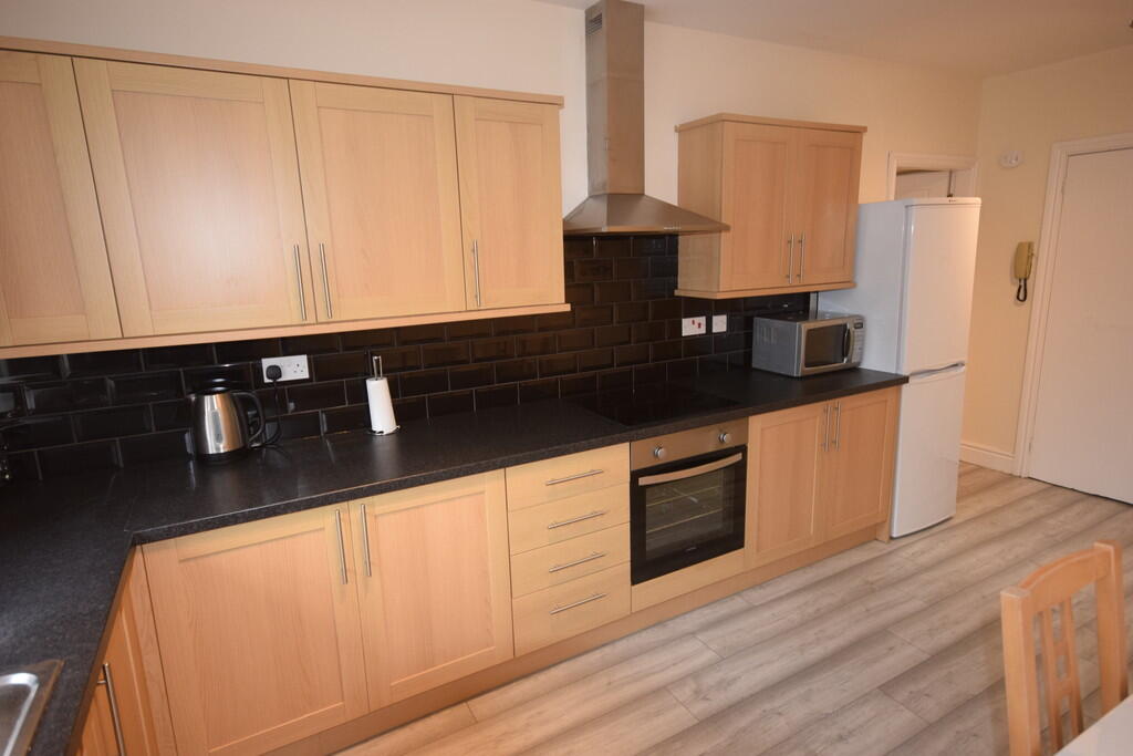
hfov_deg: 85.4
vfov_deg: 63.2
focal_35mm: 20
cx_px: 566
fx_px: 614
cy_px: 378
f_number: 4.5
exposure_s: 1/60
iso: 1100
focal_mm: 13
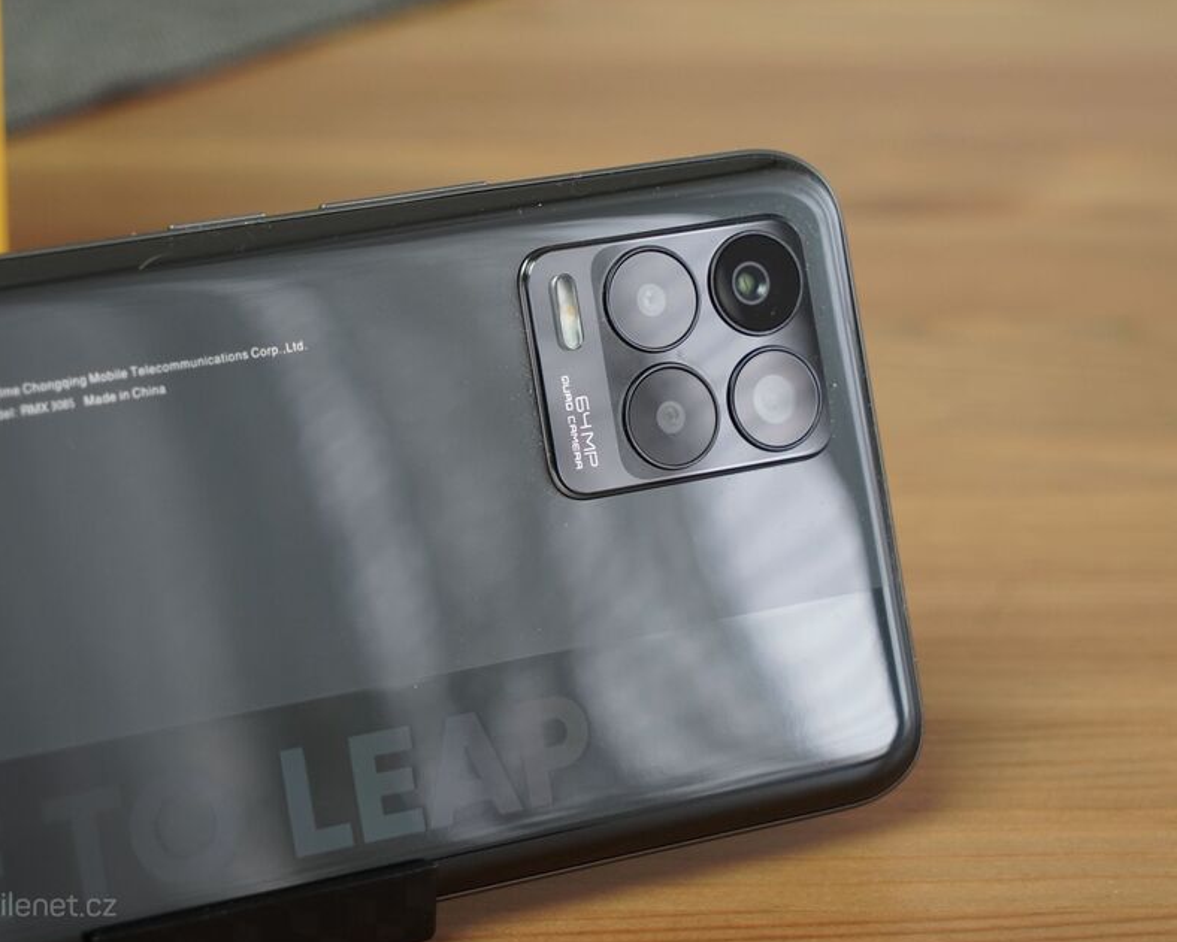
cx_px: 568
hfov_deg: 23.8
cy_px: 473
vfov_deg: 19.2
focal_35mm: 80
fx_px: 2788
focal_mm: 70
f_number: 7.1
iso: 1600
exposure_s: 1/160
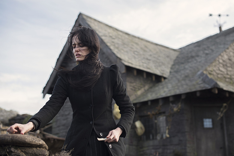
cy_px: 78
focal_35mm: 50
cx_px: 117
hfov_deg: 39.6
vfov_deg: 27.0
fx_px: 325
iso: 125
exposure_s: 1/640
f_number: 2.8
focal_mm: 50
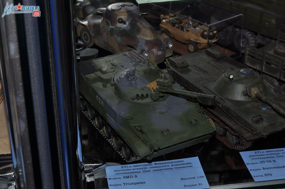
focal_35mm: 75
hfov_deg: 27.0
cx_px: 142
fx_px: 593
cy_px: 94
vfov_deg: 18.1
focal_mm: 50
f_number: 11
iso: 200
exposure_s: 1/200
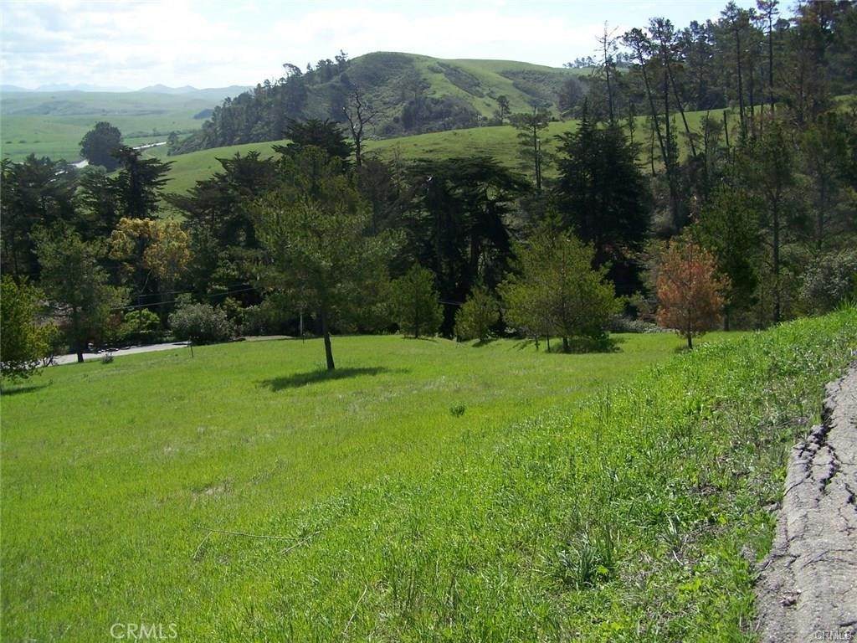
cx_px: 428
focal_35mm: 38
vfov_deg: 37.7
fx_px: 941
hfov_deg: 49.0
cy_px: 322
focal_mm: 6.3
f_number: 4
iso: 80
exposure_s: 1/800
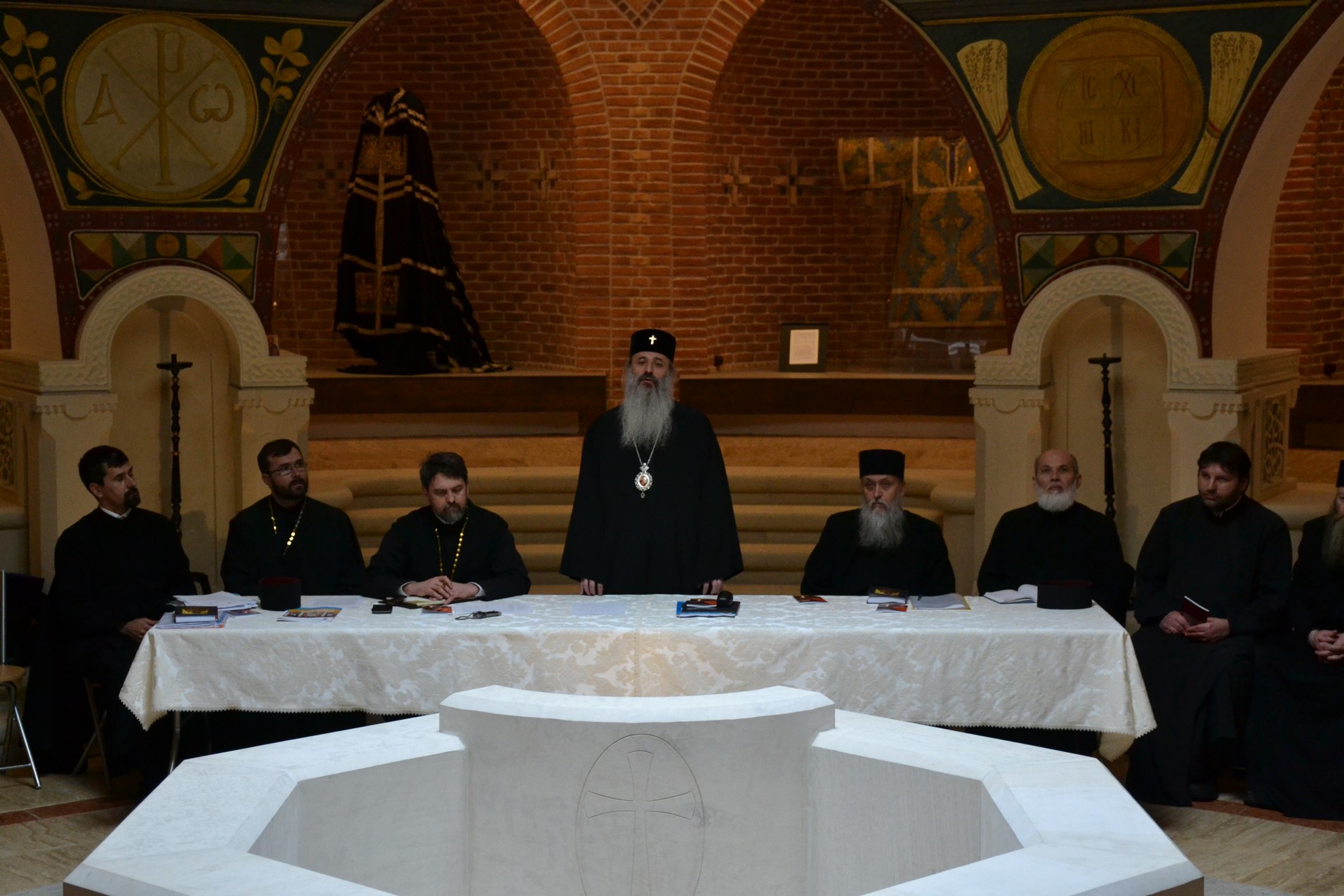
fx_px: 2352
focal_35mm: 63
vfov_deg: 21.6
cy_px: 448
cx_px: 672
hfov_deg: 31.9
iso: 1600
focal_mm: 42
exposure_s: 1/125
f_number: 4.5
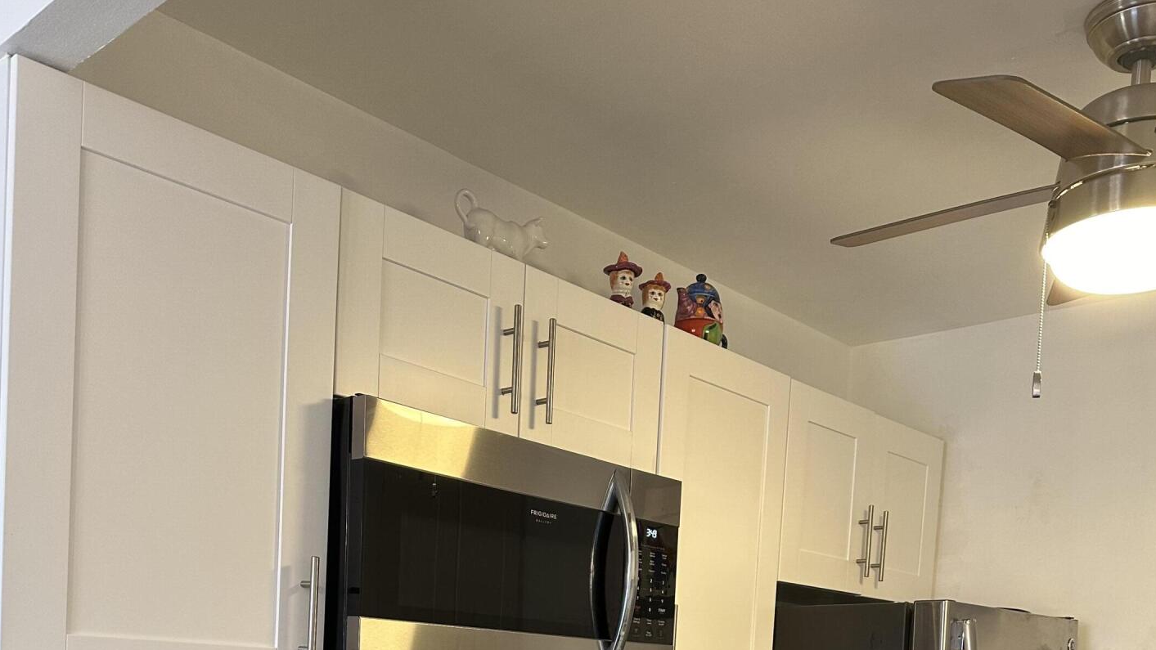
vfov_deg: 28.6
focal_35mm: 37
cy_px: 738
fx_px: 1134
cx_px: 603
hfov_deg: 54.0
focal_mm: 6.86
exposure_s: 1/60
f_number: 1.78
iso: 160
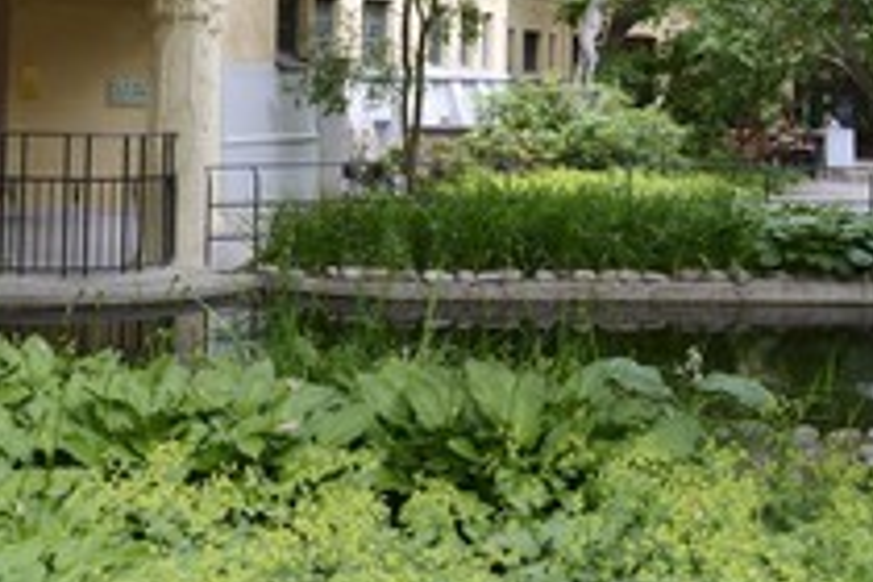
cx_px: 374
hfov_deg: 32.3
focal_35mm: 62
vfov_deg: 21.5
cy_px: 83
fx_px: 1503
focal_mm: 31
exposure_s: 1/100
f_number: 9
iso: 400
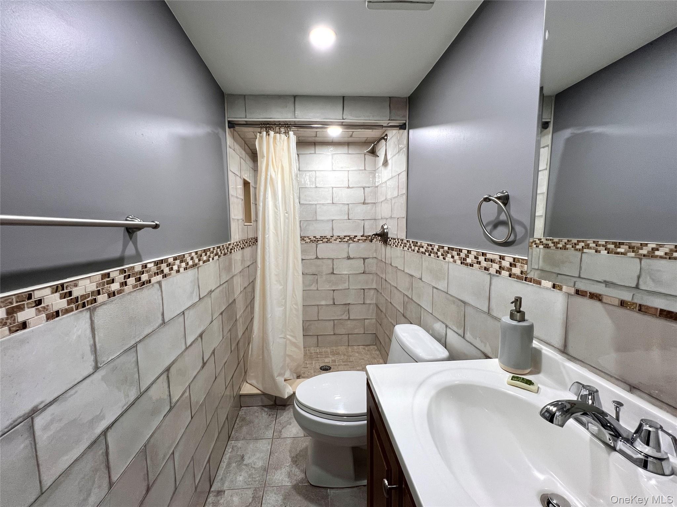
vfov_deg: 89.9
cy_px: 254
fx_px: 254
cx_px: 338
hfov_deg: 106.2
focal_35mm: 13
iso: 160
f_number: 1.8
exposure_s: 1/120
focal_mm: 1.57
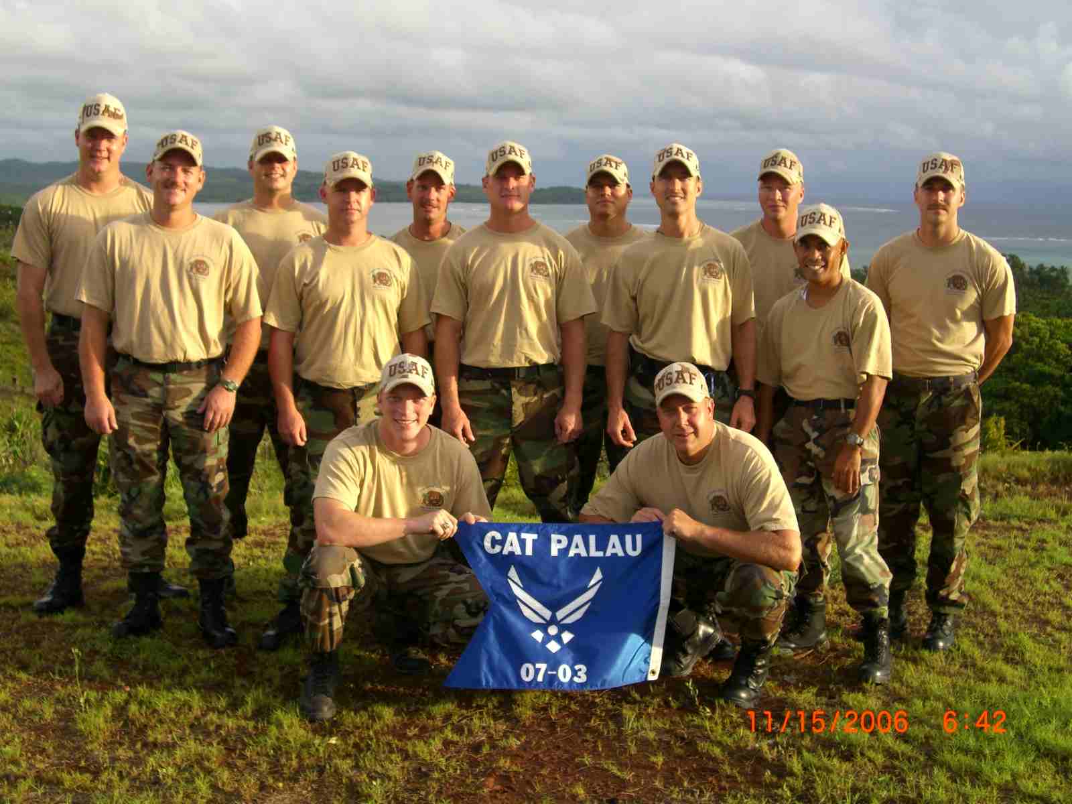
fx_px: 1425
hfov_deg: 41.2
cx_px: 536
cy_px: 402
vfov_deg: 31.5
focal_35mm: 46
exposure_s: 1/200
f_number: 3.1
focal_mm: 9.6
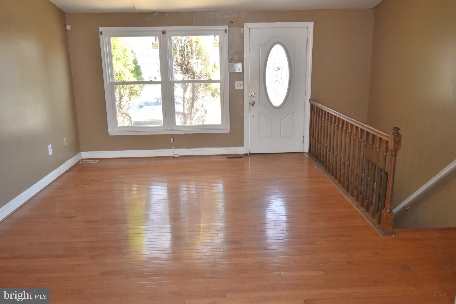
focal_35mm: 30
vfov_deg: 43.6
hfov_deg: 61.9
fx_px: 380
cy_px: 152
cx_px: 228
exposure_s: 1/125
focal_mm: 20
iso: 1400
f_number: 5.6
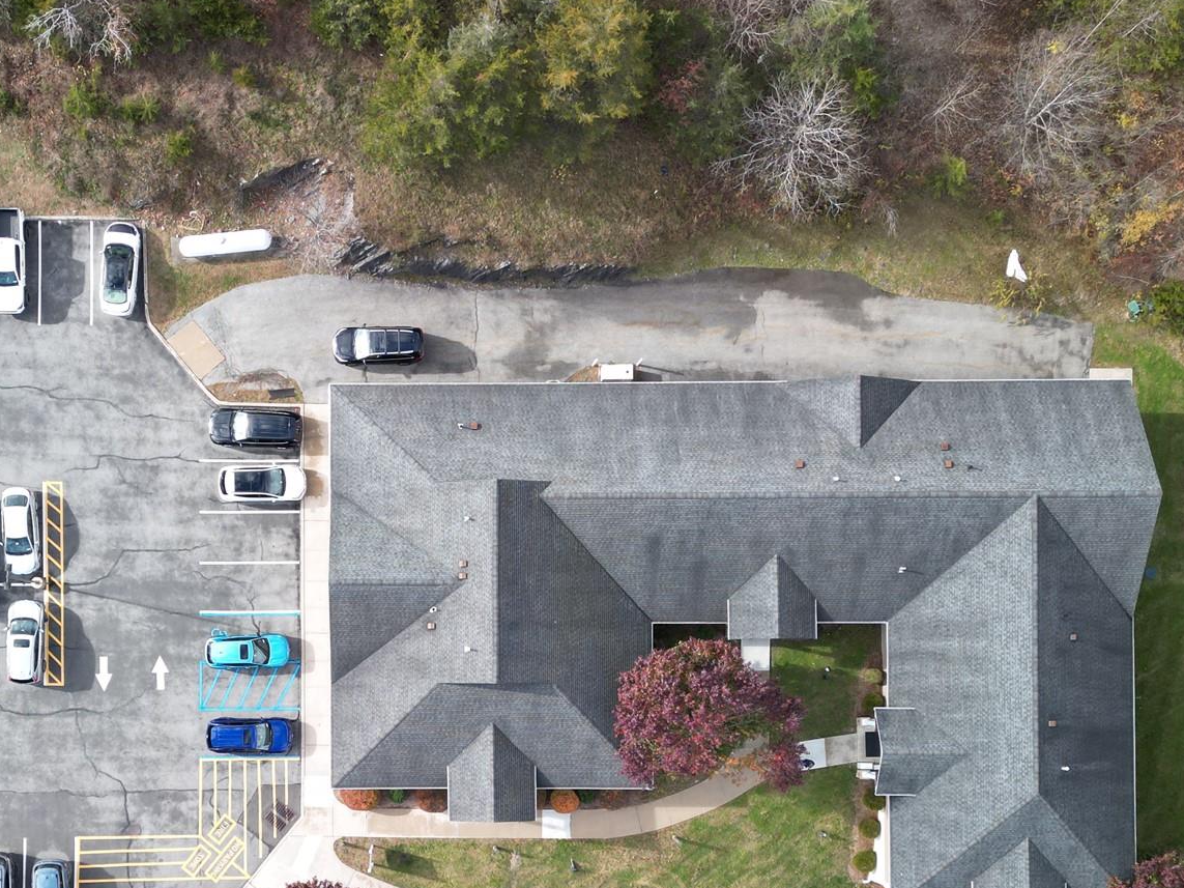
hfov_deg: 43.2
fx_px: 1471
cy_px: 655
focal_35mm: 43
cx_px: 394
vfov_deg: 33.0
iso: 100
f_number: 1.7
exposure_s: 1/160
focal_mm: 6.72
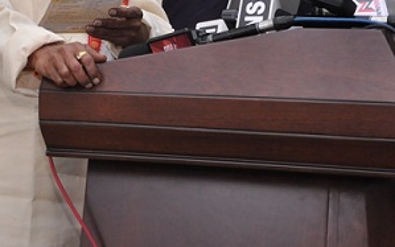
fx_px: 1529
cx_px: 8
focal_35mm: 142
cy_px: -43
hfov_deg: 14.5
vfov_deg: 9.1
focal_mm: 40
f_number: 5.6
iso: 1000
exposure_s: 1/125
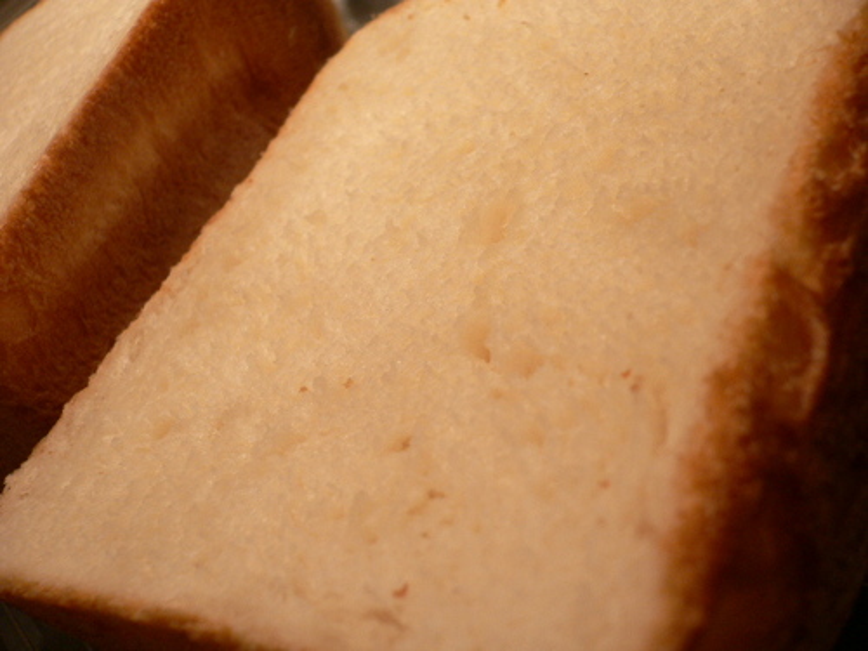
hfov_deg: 52.6
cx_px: 434
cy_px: 326
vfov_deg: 40.7
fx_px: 878
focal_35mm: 35
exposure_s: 1/50
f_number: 2.8
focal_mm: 5.8
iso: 100
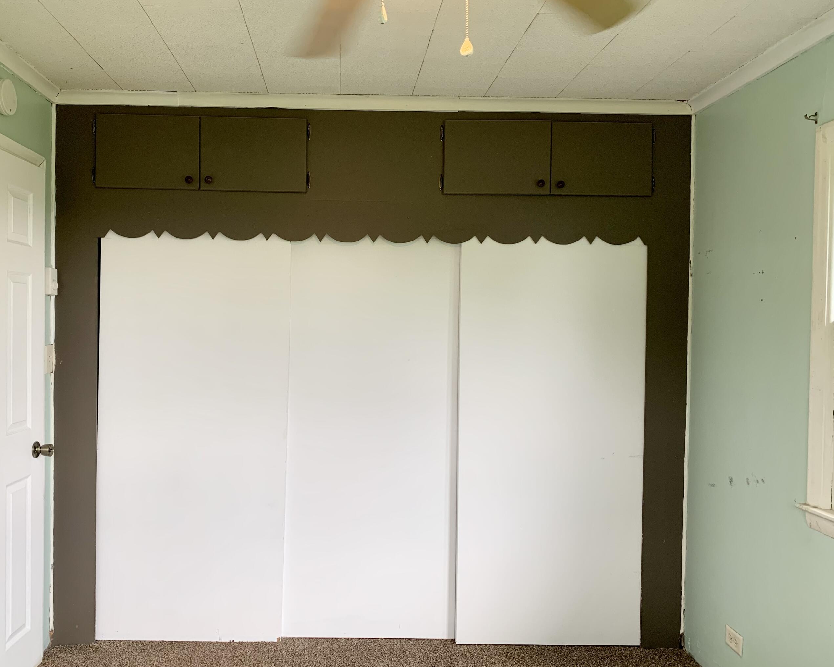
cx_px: 345
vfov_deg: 48.5
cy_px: 337
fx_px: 740
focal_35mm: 30
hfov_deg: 58.4
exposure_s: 1/60
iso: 50
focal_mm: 4.25
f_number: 1.8
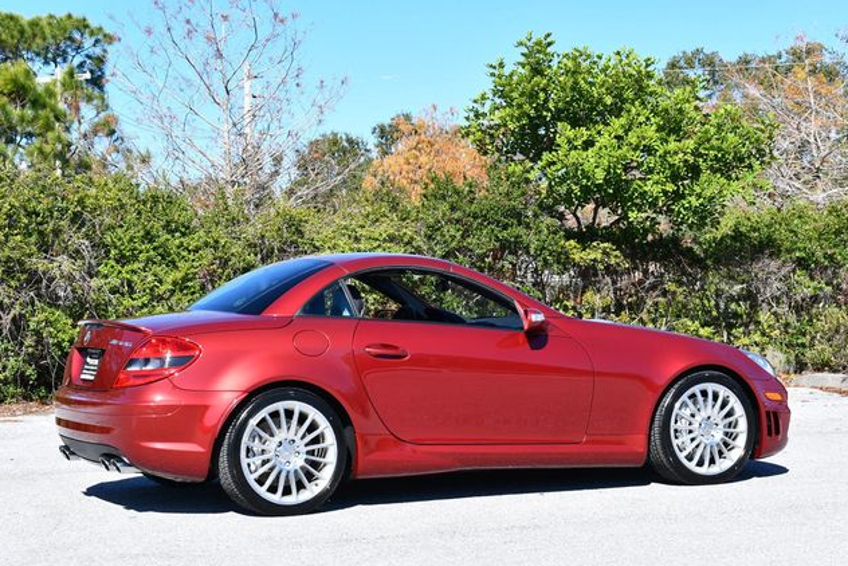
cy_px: 284
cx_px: 421
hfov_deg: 26.3
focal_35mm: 77
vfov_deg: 17.7
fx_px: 1815
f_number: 8
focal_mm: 38
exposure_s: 1/250
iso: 140
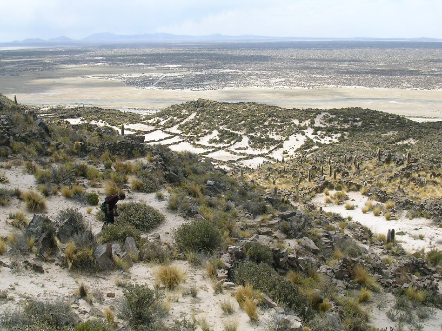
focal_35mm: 49
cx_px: 221
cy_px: 166
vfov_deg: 29.7
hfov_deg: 38.9
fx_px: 626
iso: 50
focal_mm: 7.5
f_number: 6.2
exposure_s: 1/218
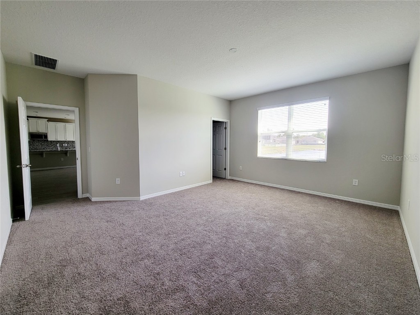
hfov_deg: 106.2
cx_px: 210
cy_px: 158
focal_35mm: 13
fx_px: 158
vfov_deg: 89.9
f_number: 2.2
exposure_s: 1/60.2
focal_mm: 2.2
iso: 50
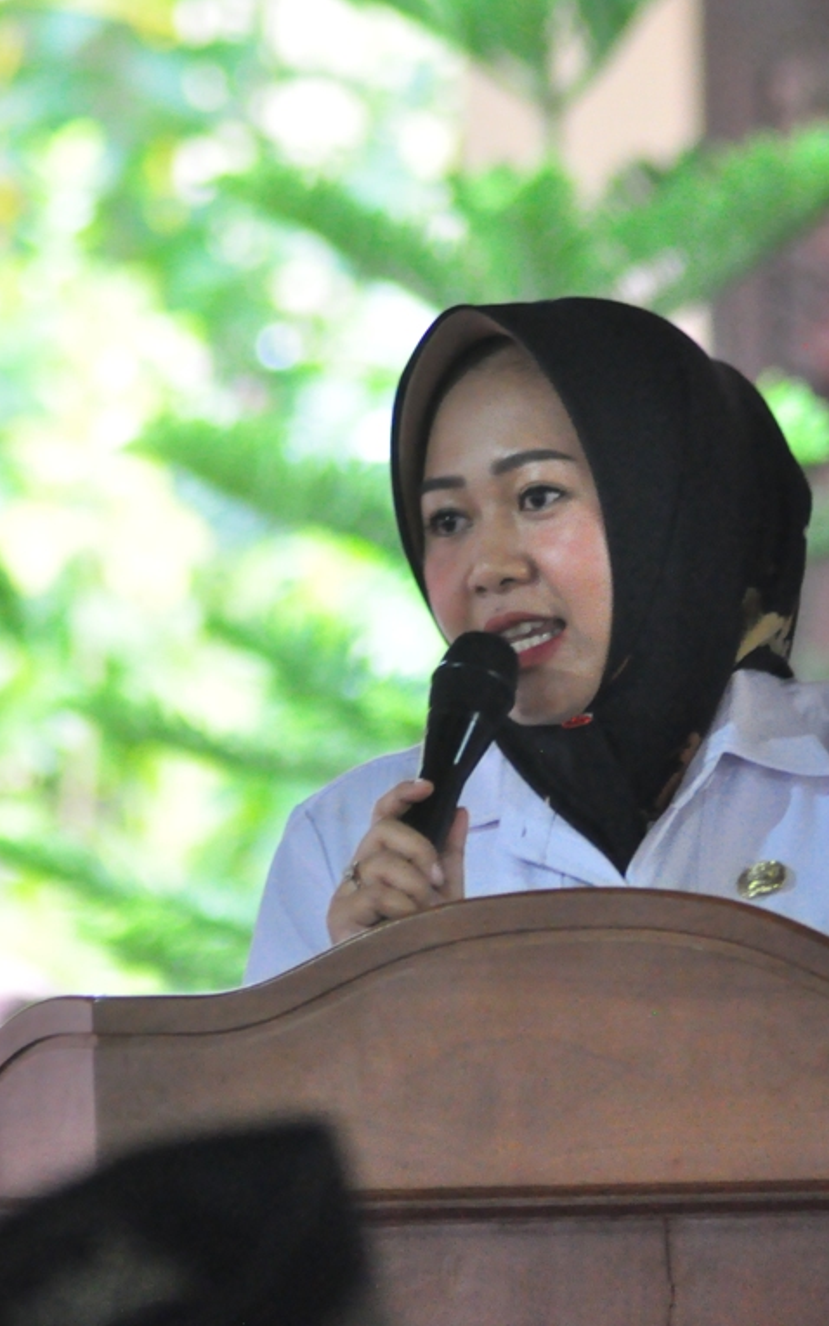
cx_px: 628
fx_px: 15430
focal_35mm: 427
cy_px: 662
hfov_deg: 3.1
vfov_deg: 4.9
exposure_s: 1/60
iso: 2500
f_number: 4.5
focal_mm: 185
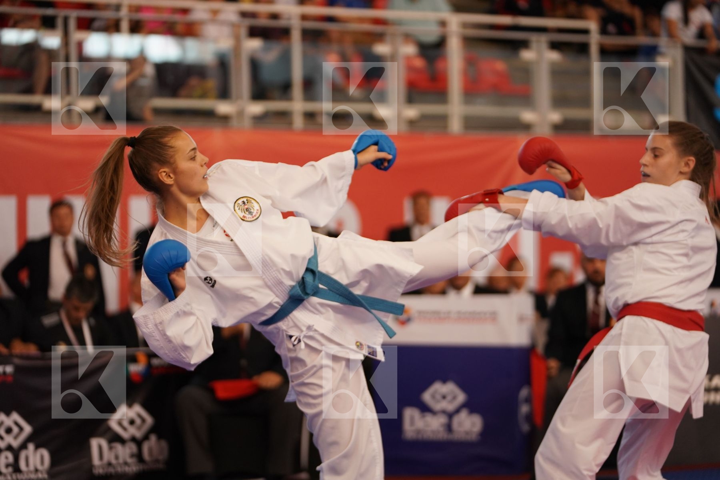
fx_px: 2540
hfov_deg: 16.1
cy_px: 240
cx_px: 360
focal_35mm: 127
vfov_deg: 10.8
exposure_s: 1/1000
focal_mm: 127
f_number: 2.8
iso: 1600
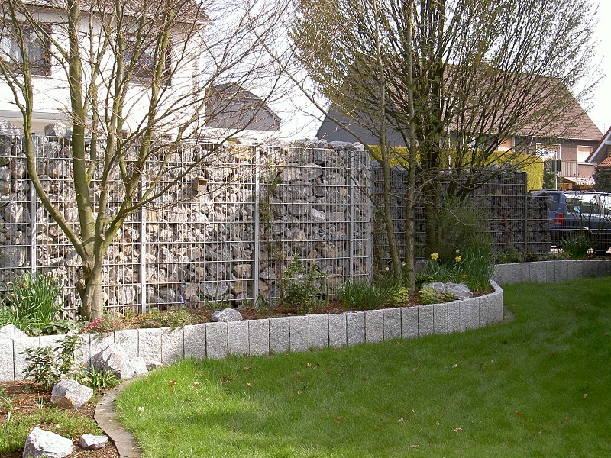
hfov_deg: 34.9
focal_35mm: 55
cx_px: 306
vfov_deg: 26.6
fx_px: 971
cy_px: 229
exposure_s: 1/167
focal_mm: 11.3
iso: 100
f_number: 5.5
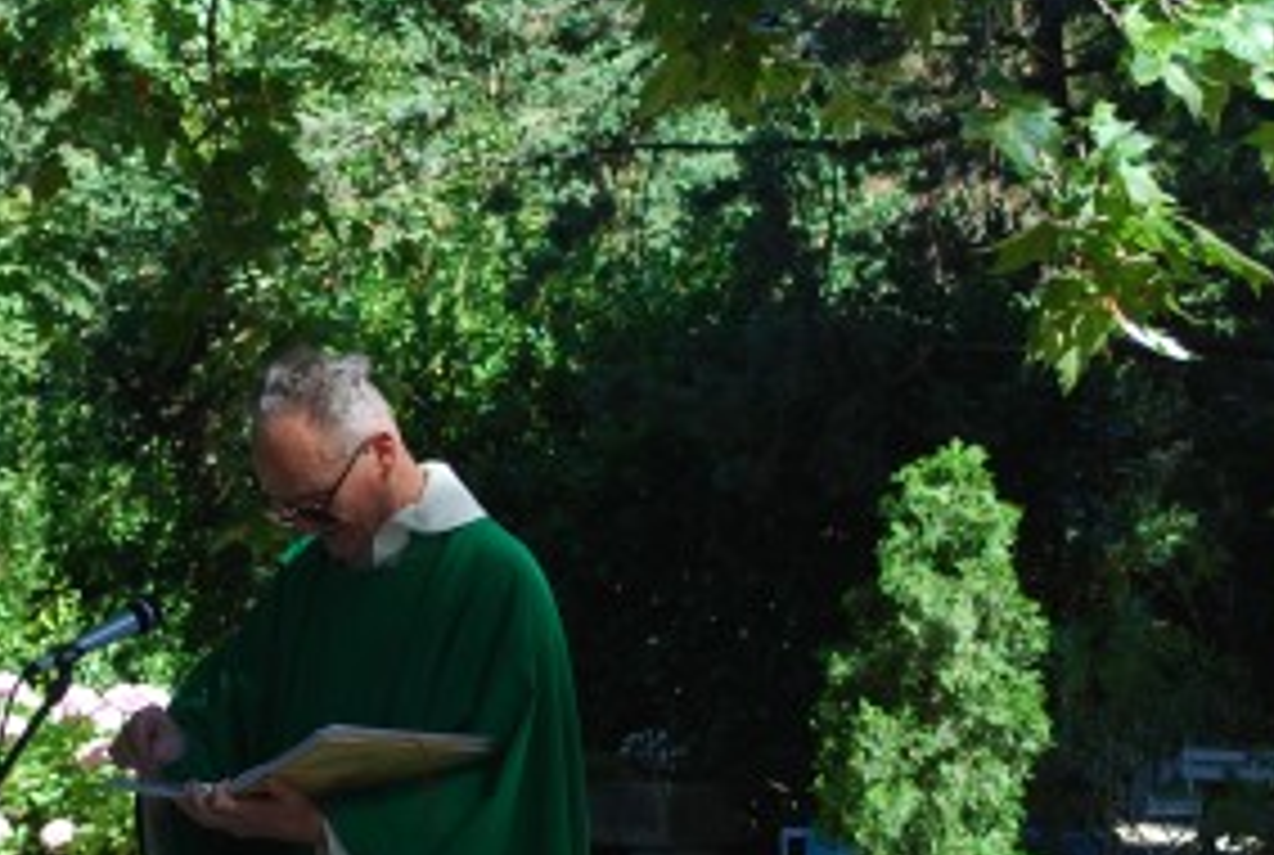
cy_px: 682
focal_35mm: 129
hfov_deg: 15.7
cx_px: 243
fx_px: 4575
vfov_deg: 10.6
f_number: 5.6
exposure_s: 1/125
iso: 125
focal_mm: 38
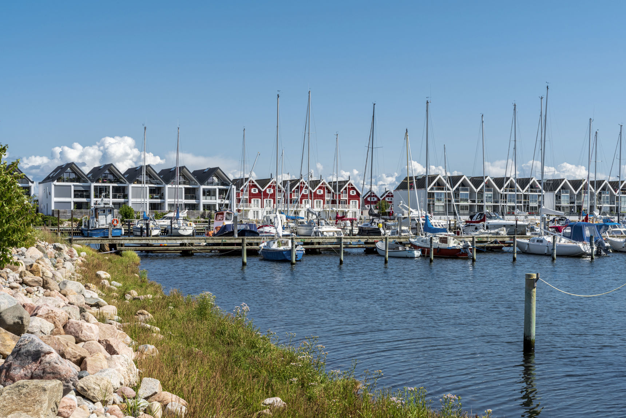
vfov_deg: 28.1
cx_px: 313
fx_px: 835
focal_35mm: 48
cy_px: 209
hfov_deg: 41.1
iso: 200
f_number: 18
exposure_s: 1/160
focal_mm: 48
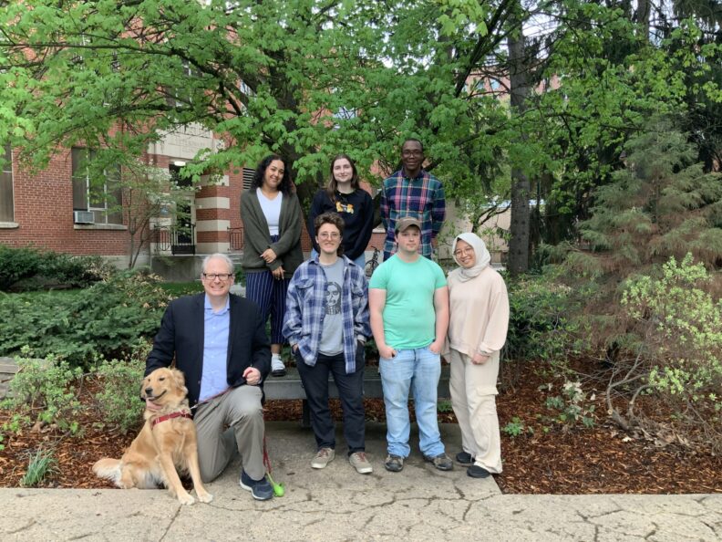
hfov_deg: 61.7
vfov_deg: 48.2
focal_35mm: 29
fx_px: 605
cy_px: 271
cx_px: 361
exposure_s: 1/60
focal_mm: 3
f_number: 1.8
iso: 40
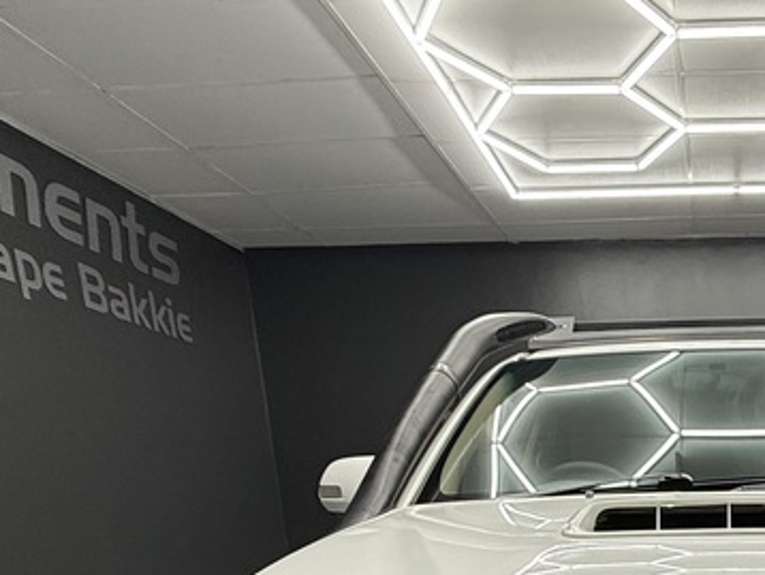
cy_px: 814
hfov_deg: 42.5
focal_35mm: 40
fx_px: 885
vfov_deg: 27.5
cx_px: 701
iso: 125
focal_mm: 2.22
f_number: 2.2
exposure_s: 1/100
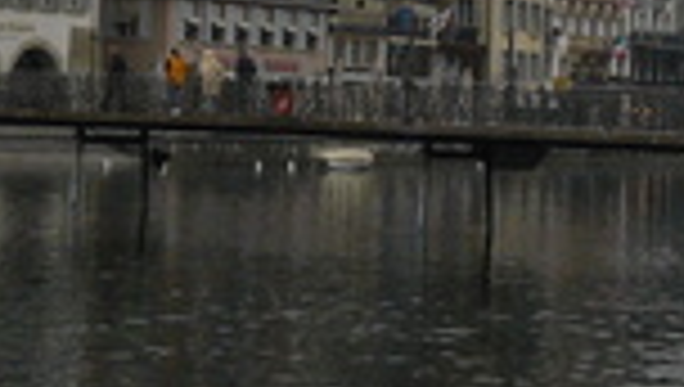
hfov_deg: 12.9
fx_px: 2997
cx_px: 94
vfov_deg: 7.2
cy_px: -324
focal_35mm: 165
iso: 100
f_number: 4
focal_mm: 6
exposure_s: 1/125
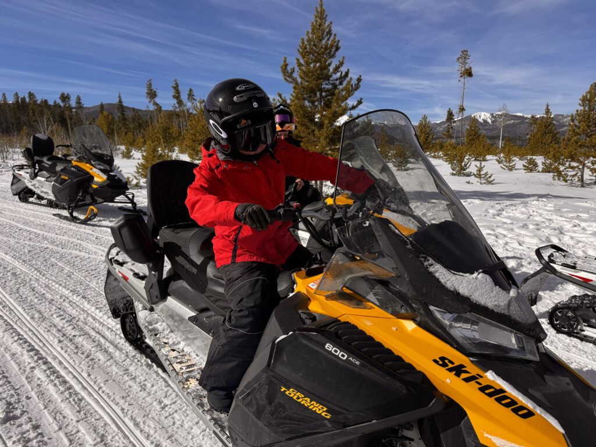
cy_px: 224
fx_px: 413
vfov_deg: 56.8
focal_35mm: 24
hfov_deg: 71.6
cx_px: 298
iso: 80
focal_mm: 6.76
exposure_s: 1/4950
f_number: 1.78
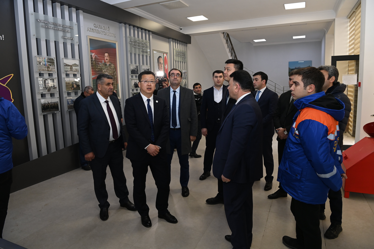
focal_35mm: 24
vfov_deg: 53.1
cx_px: 187
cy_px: 124
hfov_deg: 73.7
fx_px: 249
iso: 1600
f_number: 8
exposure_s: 1/100
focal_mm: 24
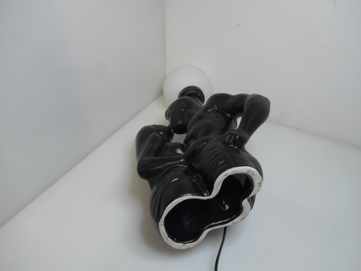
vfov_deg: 54.9
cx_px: 180
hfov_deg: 69.4
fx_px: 261
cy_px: 136
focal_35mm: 25
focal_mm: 4.5
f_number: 3.5
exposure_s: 1/30
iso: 100
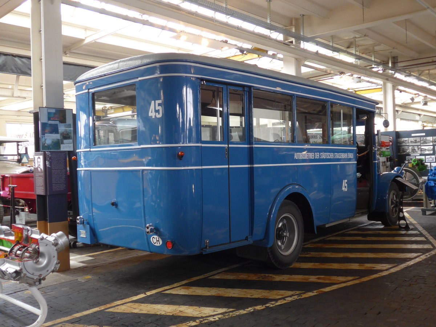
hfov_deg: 51.4
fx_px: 453
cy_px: 164
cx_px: 218
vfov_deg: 39.7
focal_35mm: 36
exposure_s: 1/60
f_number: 2.4
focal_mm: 7.5
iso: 400
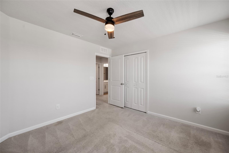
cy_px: 76
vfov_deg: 81.2
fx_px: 89
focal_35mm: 14
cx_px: 114
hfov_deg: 104.2
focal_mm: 14
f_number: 6.3
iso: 250
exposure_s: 1/40
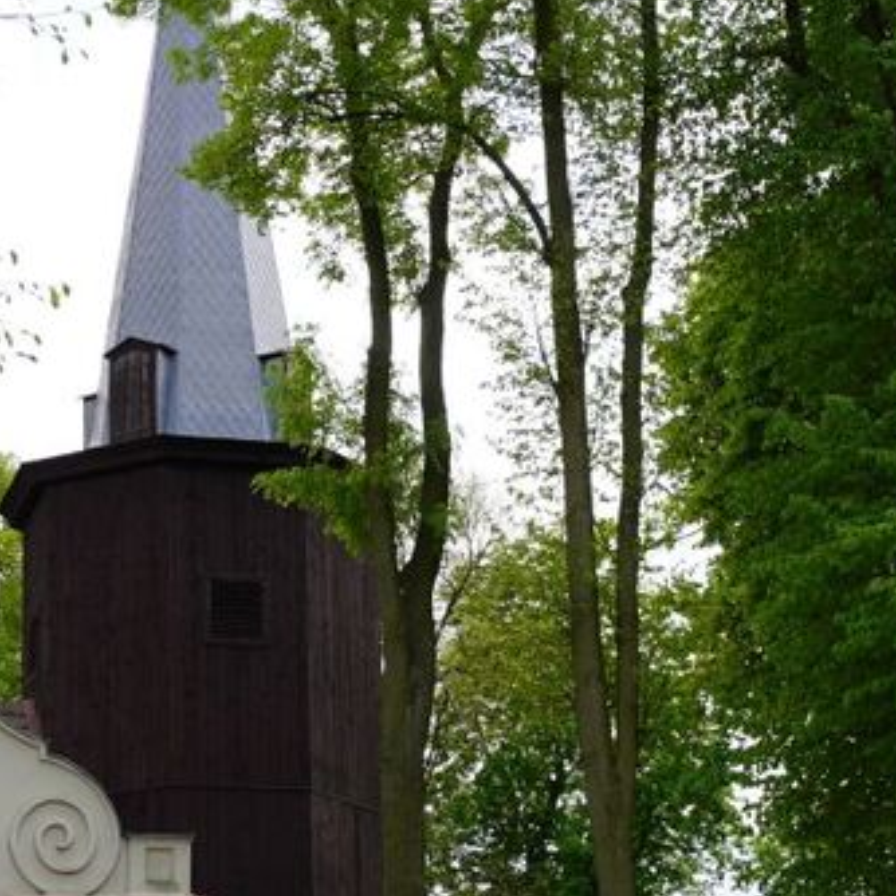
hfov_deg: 19.5
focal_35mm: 89
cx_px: 347
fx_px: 2606
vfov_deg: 19.4
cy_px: 637
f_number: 7.1
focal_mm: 35
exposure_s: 1/100
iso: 100
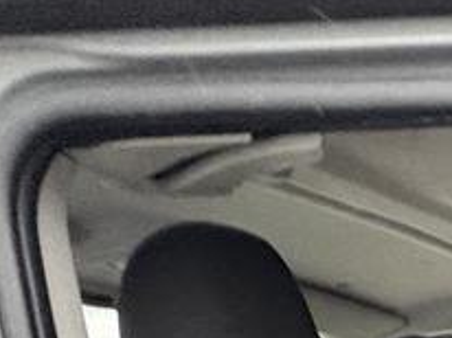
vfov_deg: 16.9
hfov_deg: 20.1
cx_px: 858
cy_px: 698
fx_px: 796
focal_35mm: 61
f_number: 2.2
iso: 800
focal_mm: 2.22
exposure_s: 1/60
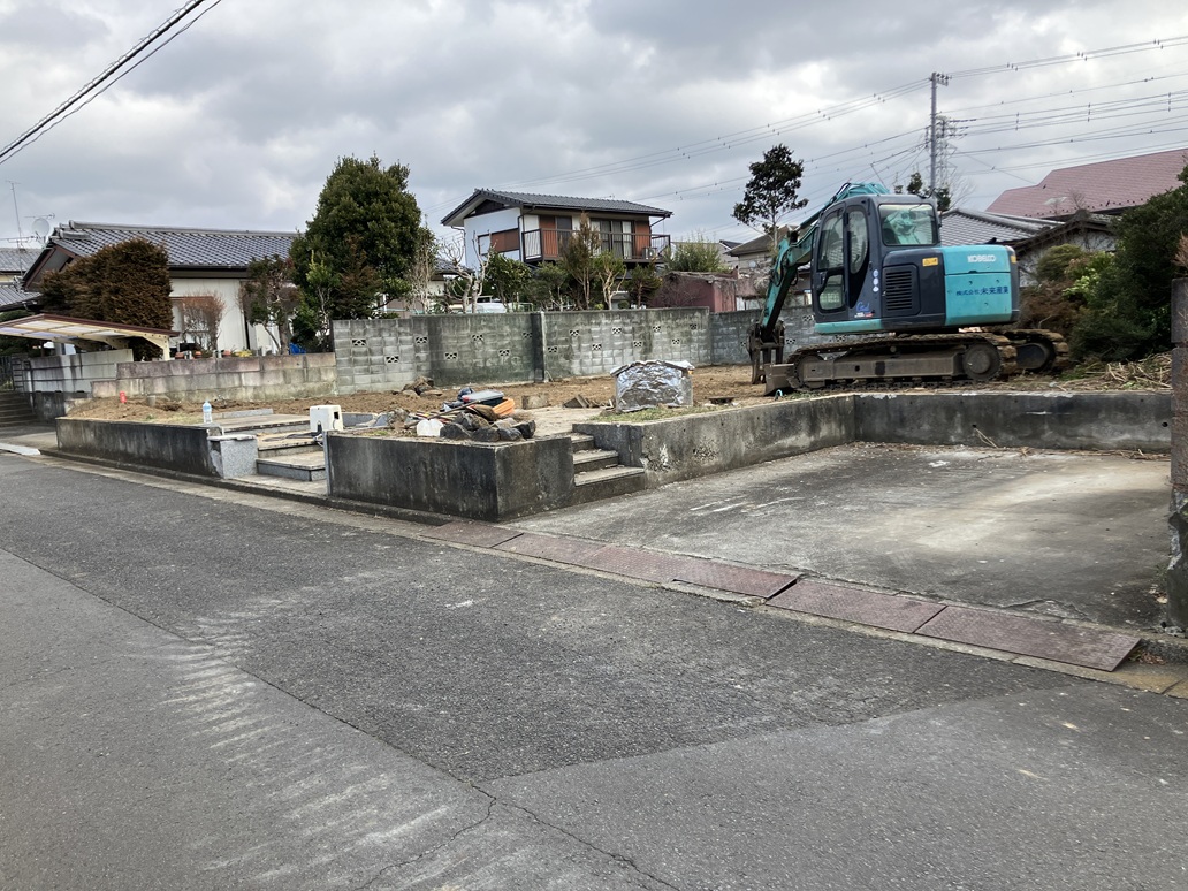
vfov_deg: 49.7
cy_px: 446
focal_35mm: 28
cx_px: 594
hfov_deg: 63.4
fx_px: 961
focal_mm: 3.99
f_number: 1.8
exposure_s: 1/867
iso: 32
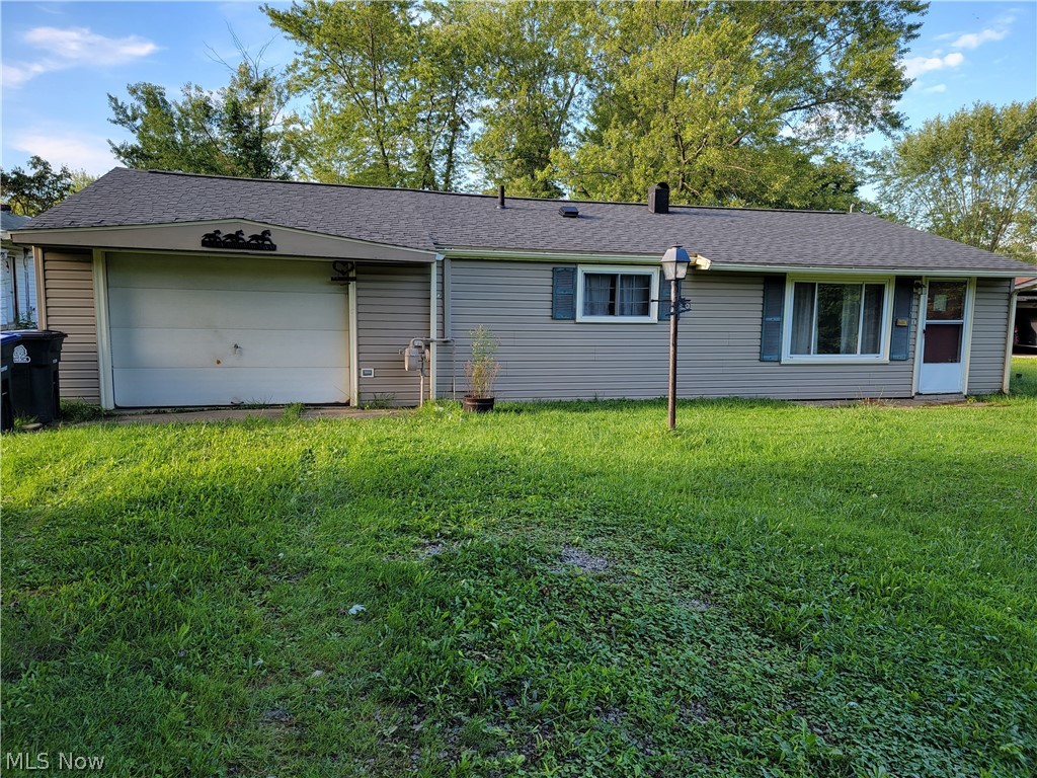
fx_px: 719
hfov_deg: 71.6
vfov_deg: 56.8
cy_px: 389
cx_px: 518
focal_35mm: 24
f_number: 1.8
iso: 16
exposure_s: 1/138
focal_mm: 6.7
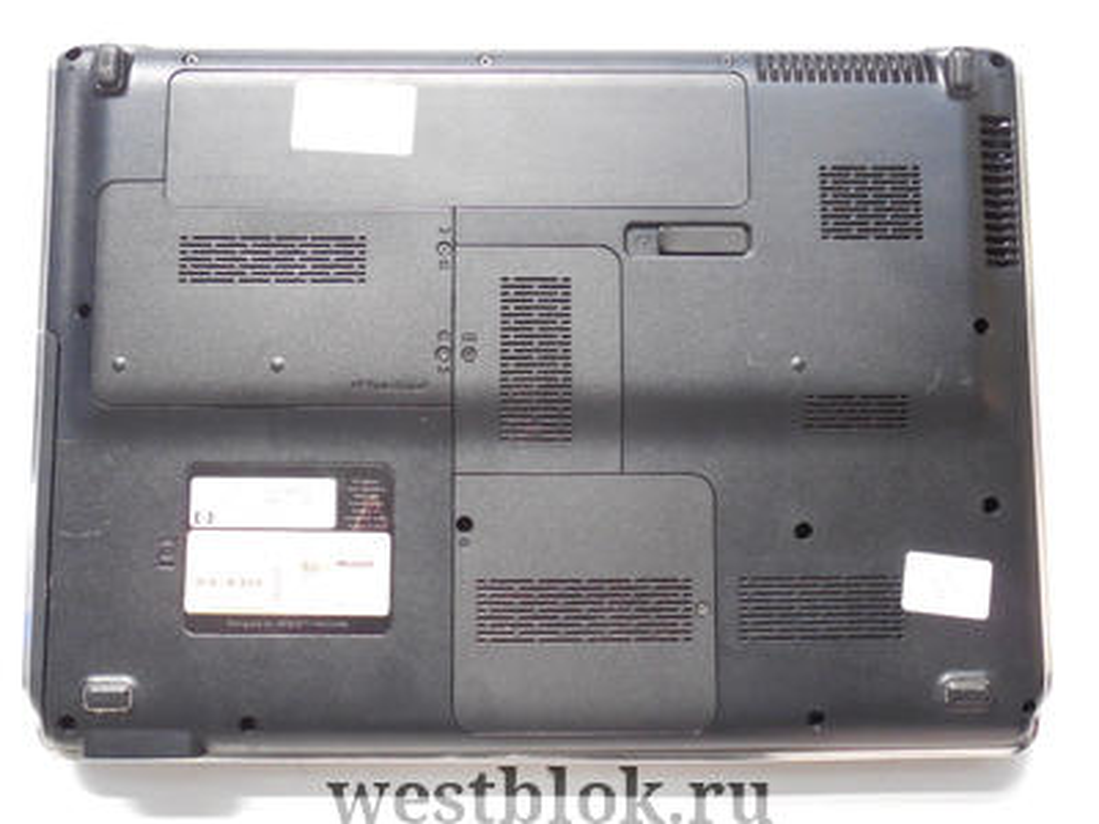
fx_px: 952
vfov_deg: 46.8
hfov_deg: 60.0
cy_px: 412
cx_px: 550
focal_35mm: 30
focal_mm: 5.3
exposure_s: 1/100
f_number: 3.8
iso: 800
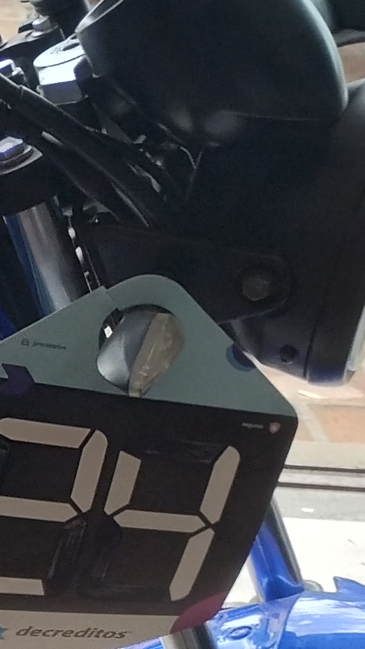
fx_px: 2306
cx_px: -652
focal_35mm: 134
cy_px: 748
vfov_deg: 15.5
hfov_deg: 8.0
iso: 100
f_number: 1.8
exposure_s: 1/119
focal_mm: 4.27
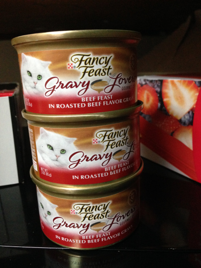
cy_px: 134
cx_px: 100
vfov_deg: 55.4
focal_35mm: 33
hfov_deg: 42.9
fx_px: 255
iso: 400
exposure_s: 1/17
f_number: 2.4
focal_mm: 4.12
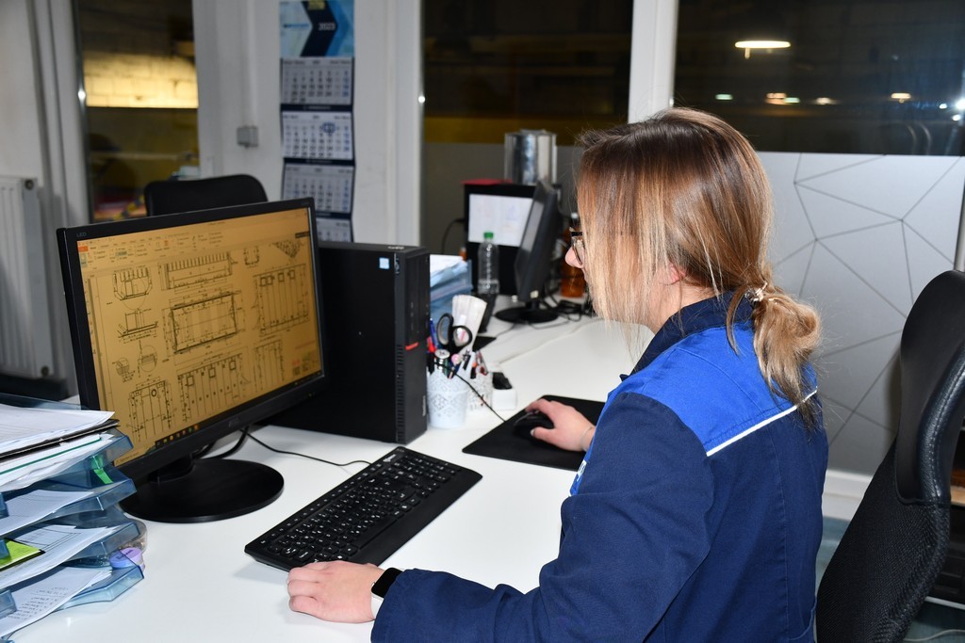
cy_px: 322
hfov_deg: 53.1
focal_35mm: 36
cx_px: 482
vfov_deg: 36.9
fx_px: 965
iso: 400
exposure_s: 1/60
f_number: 3.8
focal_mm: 24
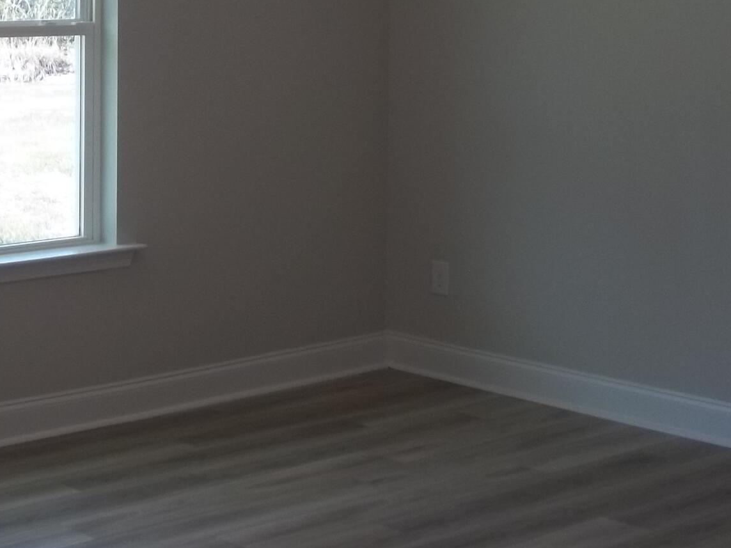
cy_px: 73
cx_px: 104
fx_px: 1774
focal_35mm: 84
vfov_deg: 17.4
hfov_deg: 22.8
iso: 64
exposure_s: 1/100
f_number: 2.9
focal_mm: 5.7
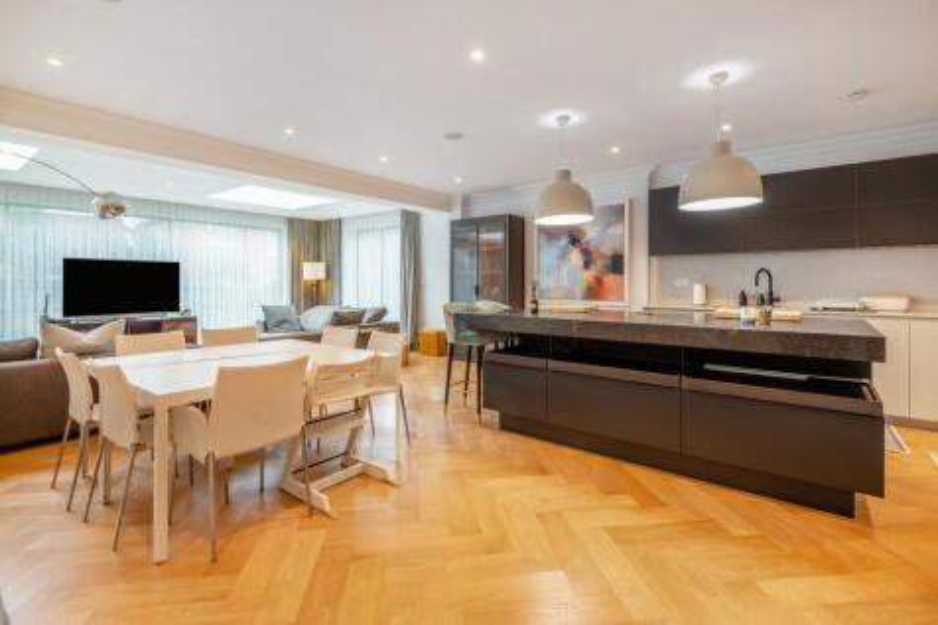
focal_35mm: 16
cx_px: 469
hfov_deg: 96.8
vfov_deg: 73.7
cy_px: 312
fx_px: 417
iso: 125
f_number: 8
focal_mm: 16
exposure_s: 1/4
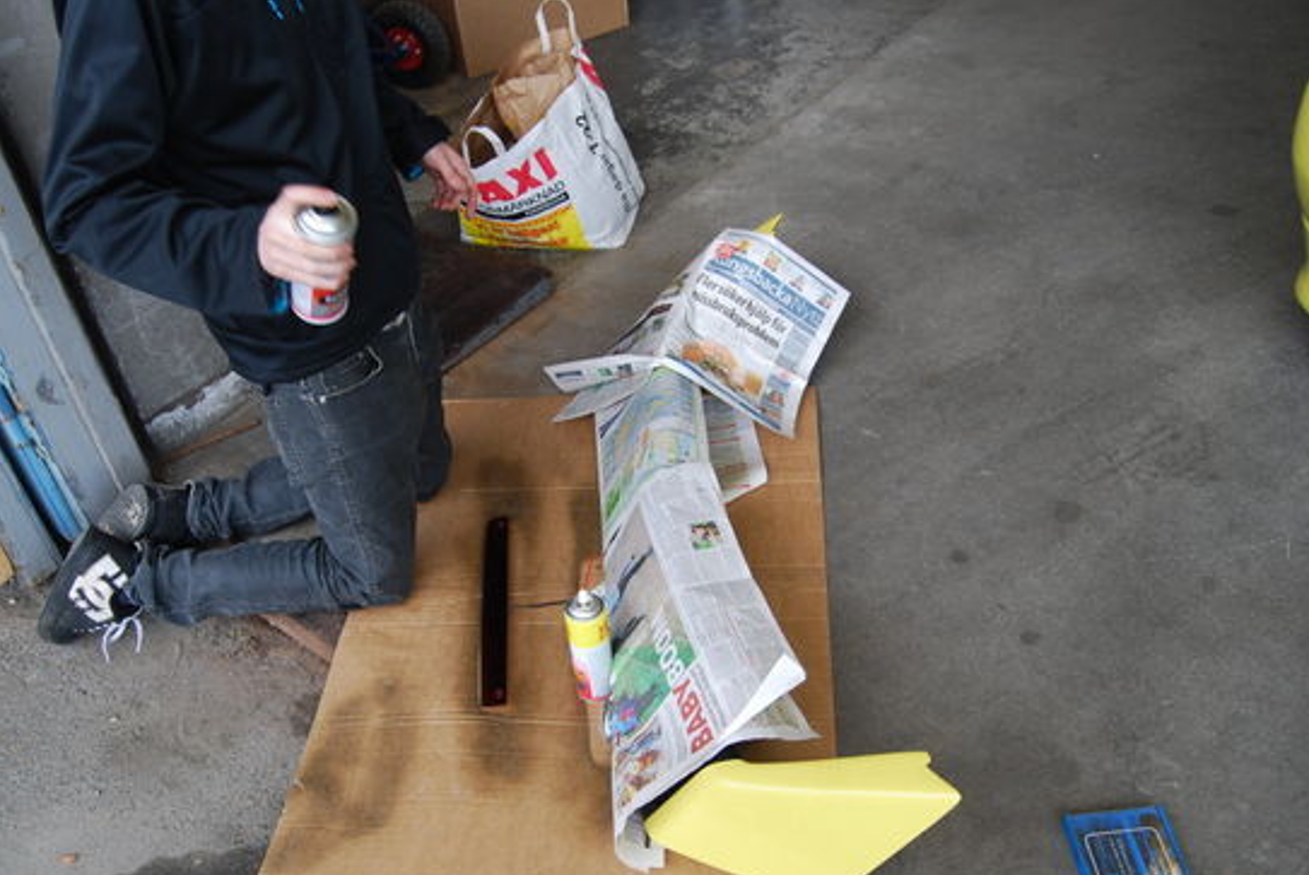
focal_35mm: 34
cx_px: 615
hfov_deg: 56.3
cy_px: 497
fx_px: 1222
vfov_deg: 39.3
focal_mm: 19
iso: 200
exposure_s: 1/80
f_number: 4.5
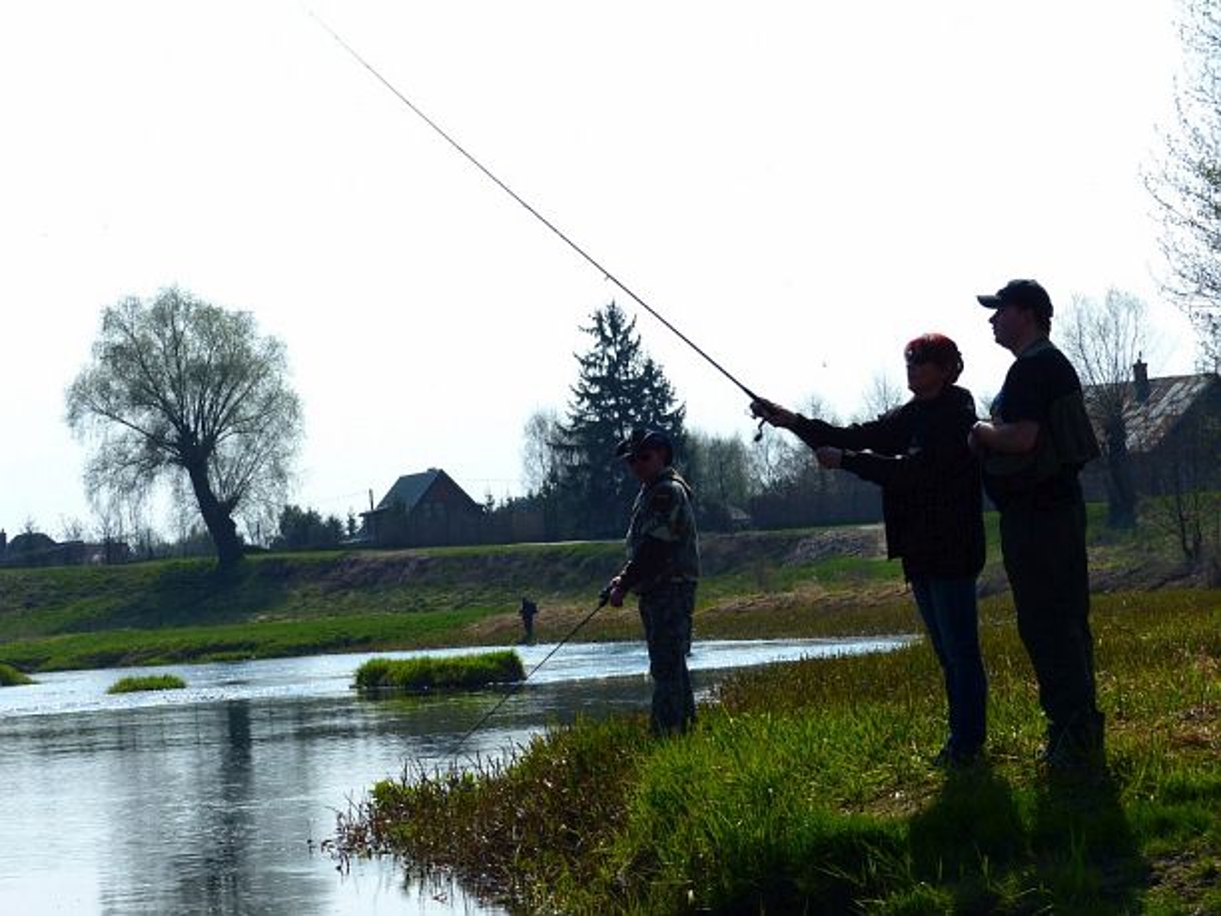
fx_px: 4762
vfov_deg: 11.0
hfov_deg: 14.6
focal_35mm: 135
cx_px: 610
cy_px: 458
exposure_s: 1/1000
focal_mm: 24.3
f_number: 4
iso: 100
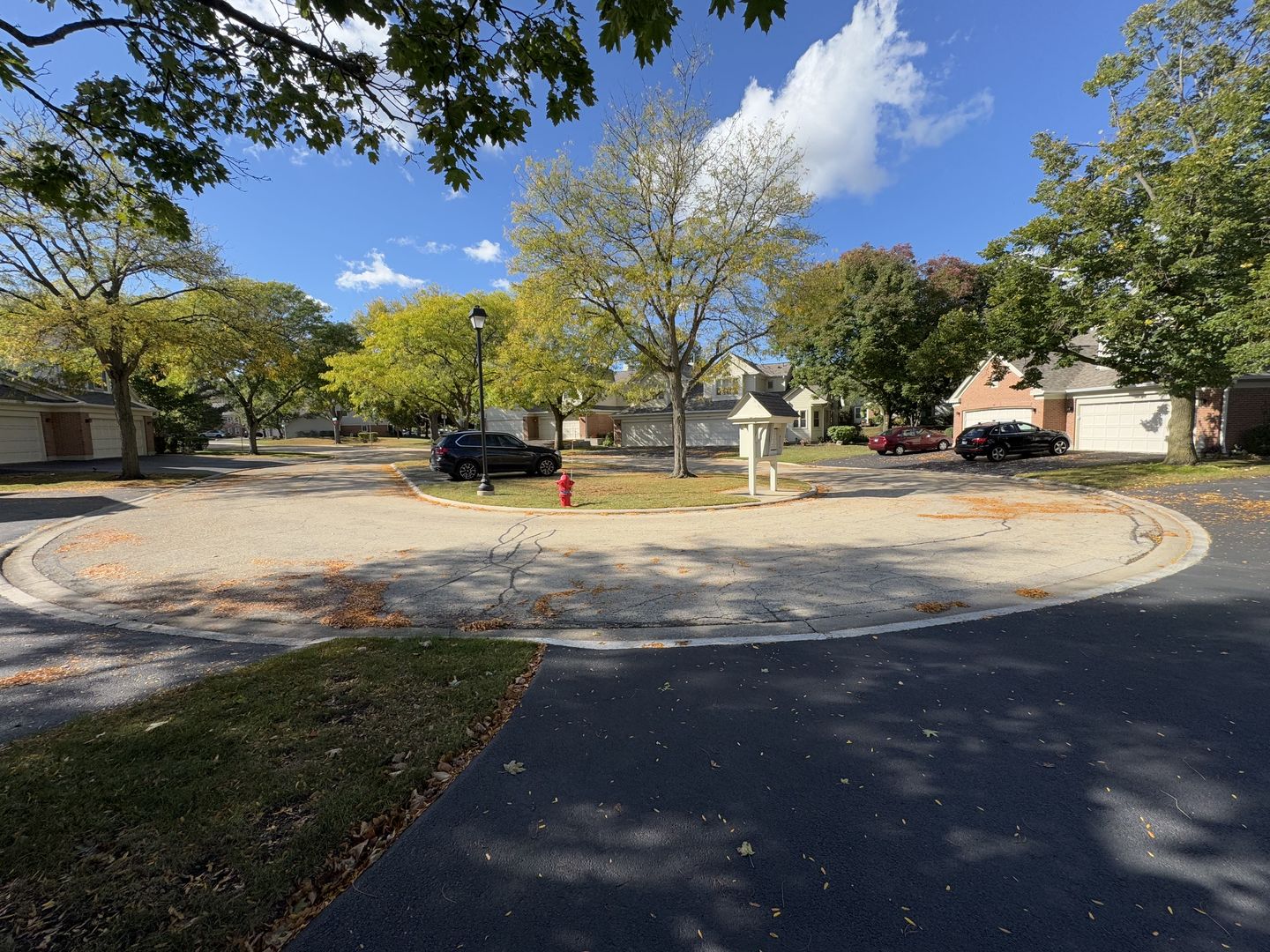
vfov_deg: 85.7
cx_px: 635
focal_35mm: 14
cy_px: 476
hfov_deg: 102.1
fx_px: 514
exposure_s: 1/993
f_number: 2.2
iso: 50
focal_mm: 2.22
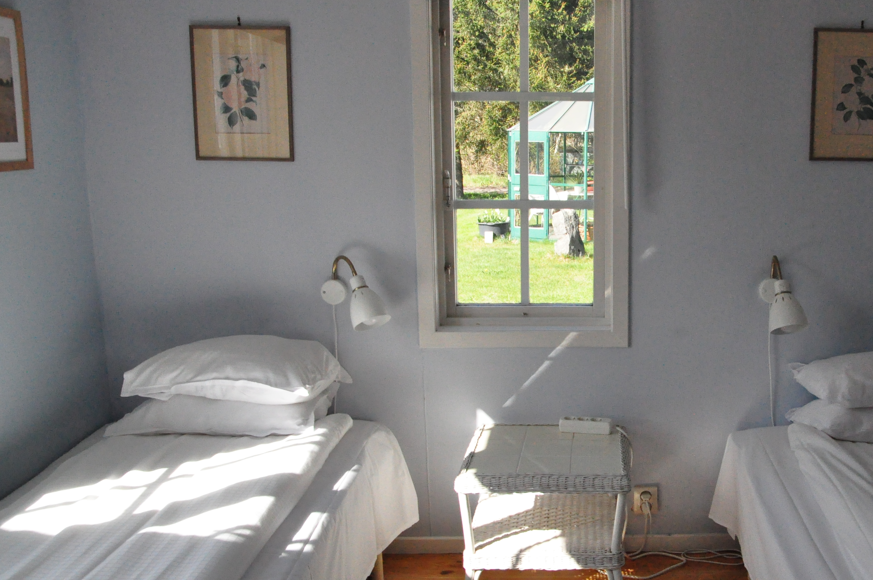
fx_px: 889
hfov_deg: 50.6
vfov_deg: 36.0
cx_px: 627
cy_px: 336
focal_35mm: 37
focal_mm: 17
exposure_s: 1/2500
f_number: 7.1
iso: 3200
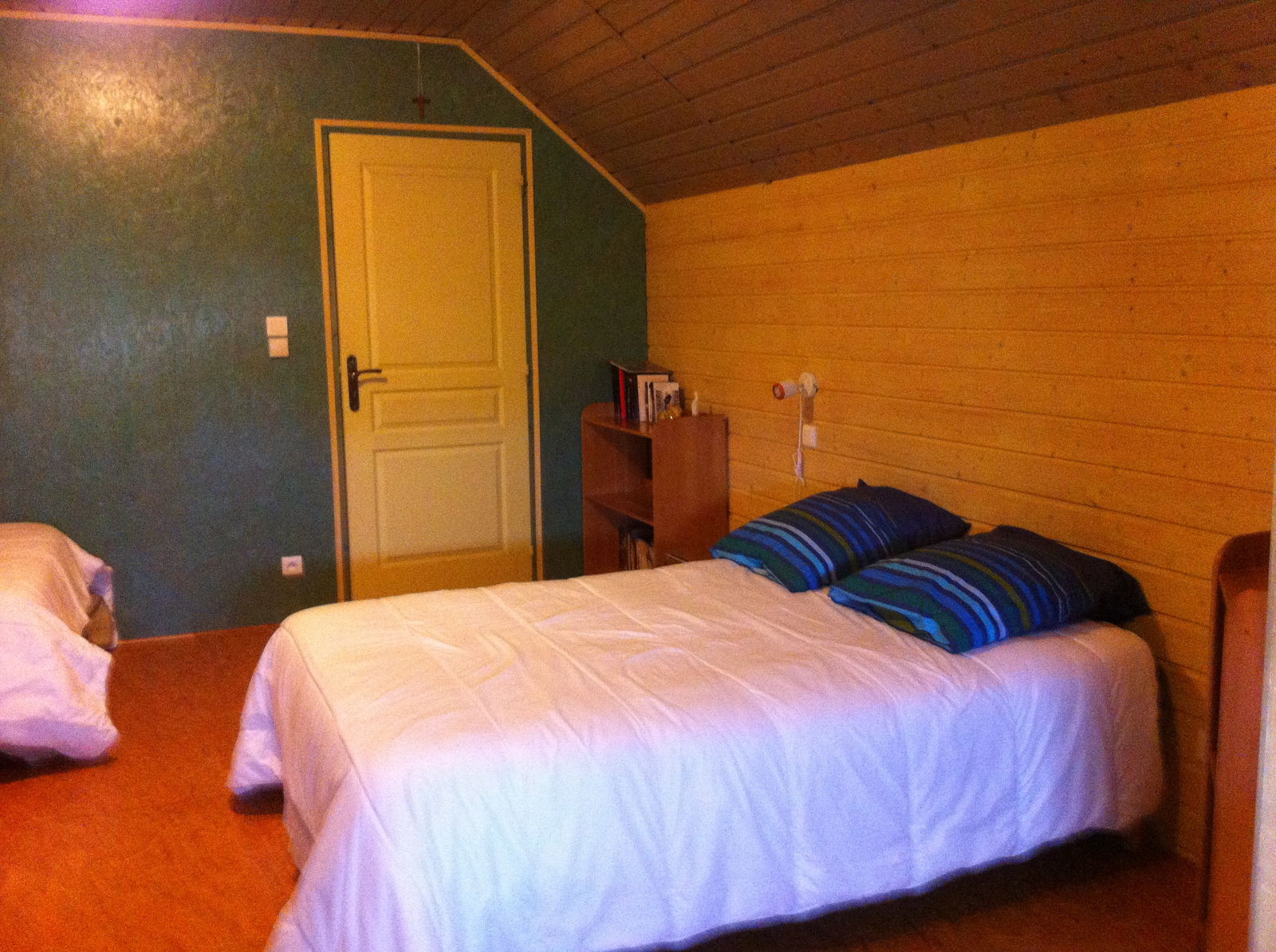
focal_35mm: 35
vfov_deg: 40.6
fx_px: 1288
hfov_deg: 52.7
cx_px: 638
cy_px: 476
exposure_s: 1/15
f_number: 2.8
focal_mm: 3.85
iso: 500
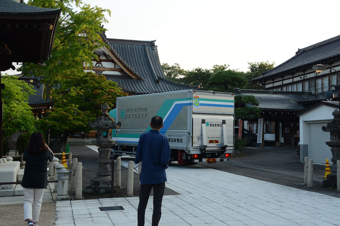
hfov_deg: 41.1
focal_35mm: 48
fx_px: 453
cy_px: 113
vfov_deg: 28.1
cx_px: 170
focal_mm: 48
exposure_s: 1/160
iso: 400
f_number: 7.1
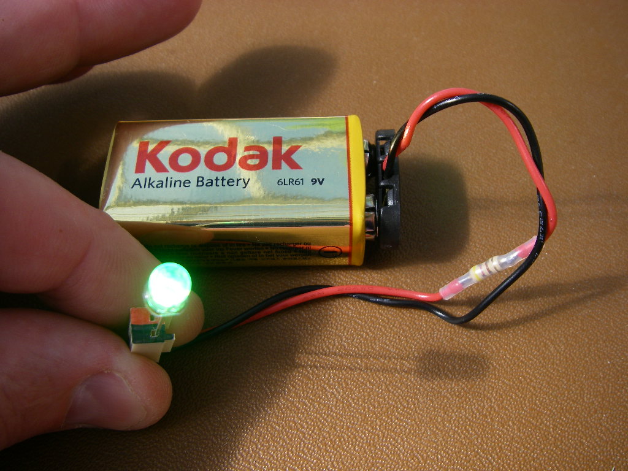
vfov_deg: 37.7
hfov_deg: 49.0
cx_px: 314
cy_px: 236
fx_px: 689
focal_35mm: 38
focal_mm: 6.3
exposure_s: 1/200
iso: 64
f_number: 3.3
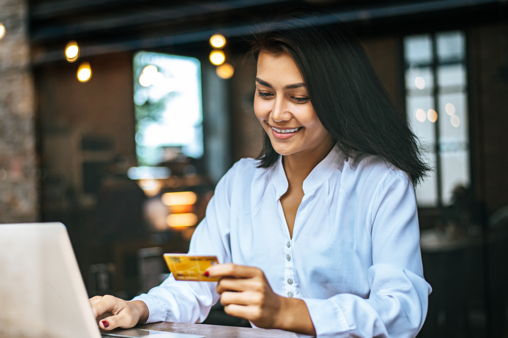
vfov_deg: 21.9
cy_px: 191
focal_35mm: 62
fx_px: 874
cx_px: 205
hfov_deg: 32.3
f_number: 1.8
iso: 400
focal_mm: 50
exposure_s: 1/1000
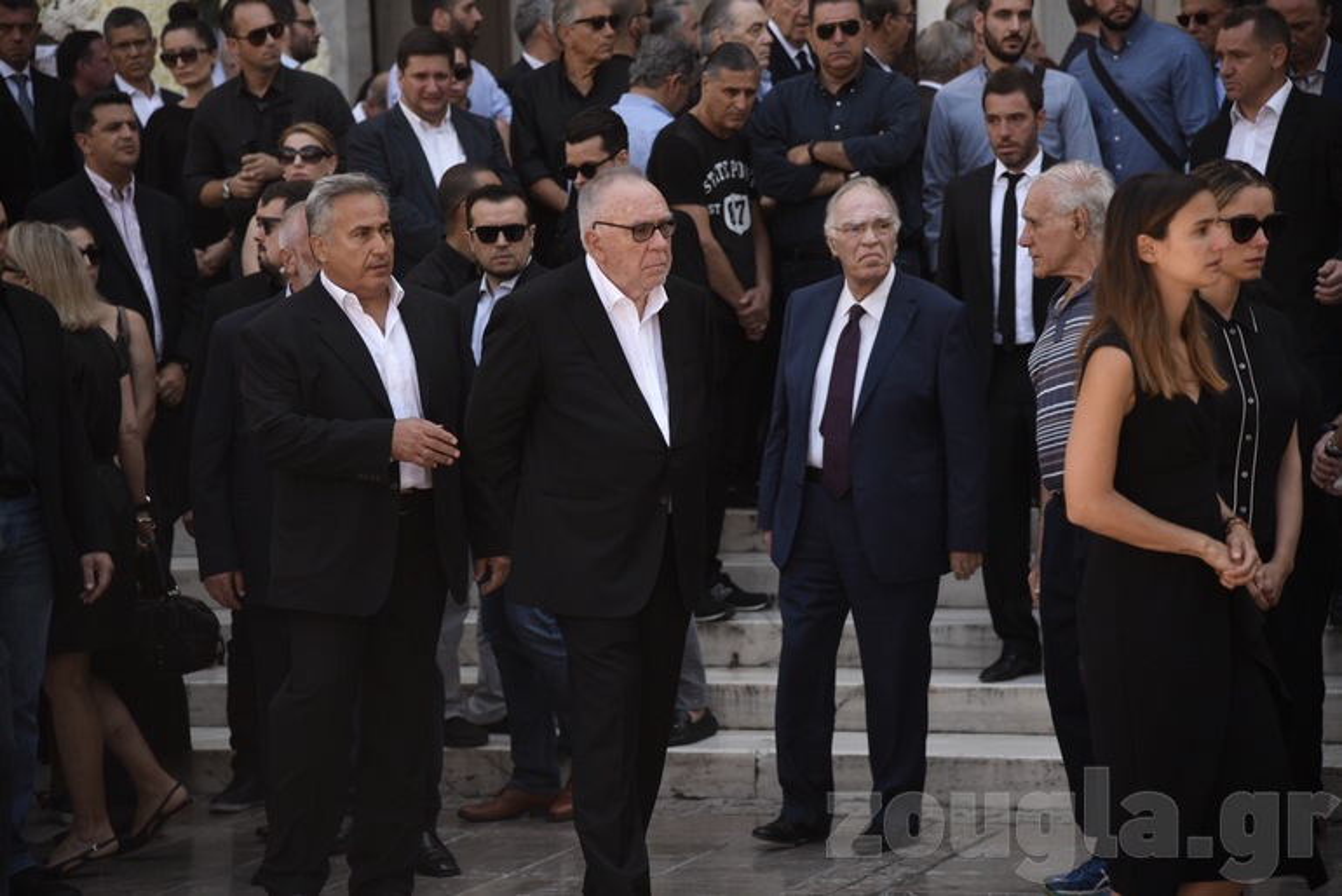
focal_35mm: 110
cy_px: 448
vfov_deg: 12.5
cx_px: 671
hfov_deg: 18.6
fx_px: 4102
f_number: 4
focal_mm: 110
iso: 250
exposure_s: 1/400
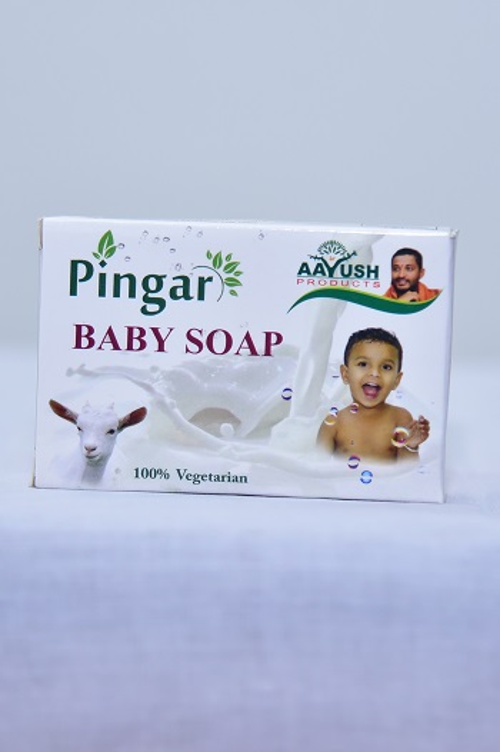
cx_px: 250
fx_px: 2190
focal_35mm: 105
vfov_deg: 19.5
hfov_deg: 13.0
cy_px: 376
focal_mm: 105
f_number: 4
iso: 1250
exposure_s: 1/160
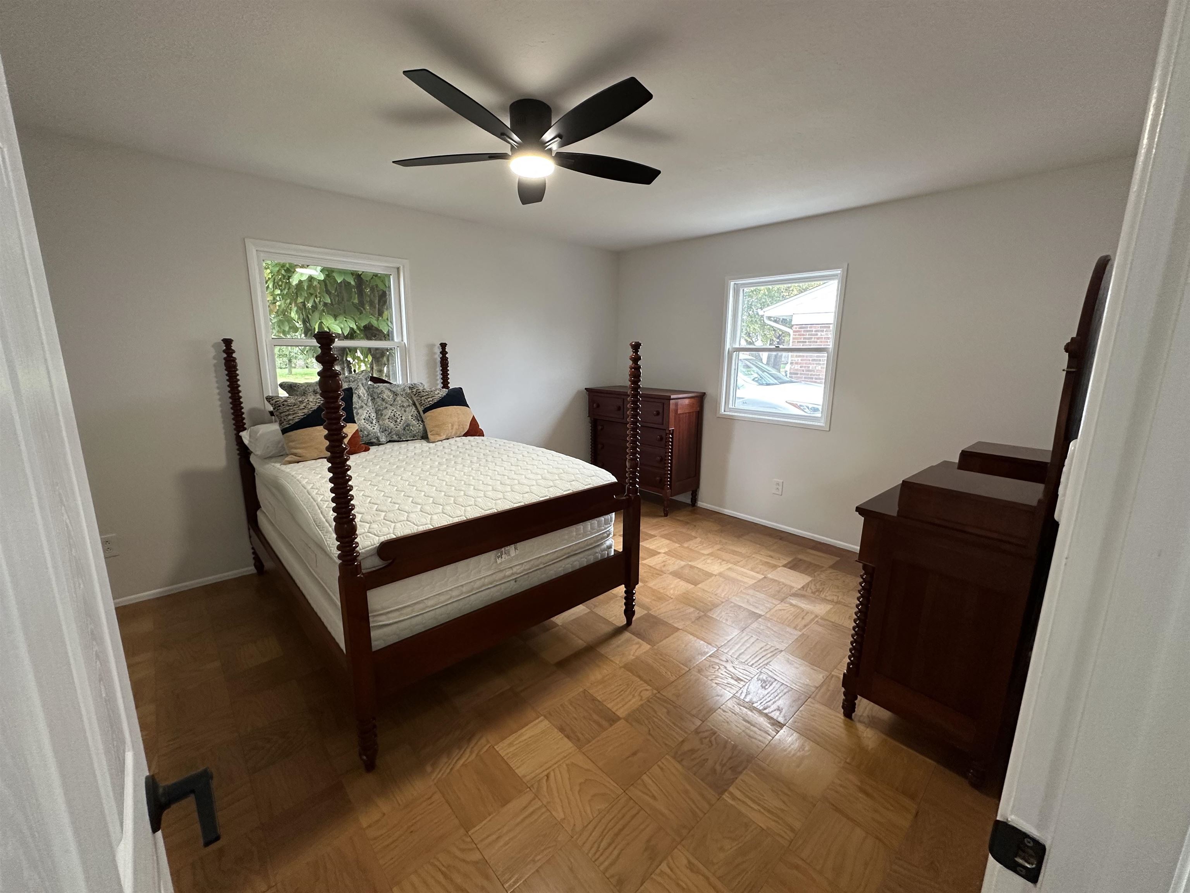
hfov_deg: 102.1
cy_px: 446
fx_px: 481
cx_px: 595
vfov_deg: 85.7
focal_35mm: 14
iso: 200
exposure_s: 1/60
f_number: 2.2
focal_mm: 2.22
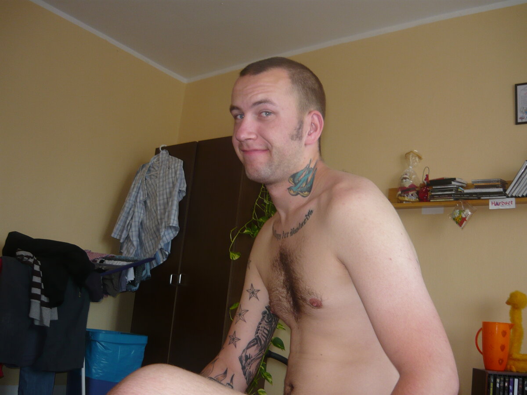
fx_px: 502
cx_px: 264
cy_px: 198
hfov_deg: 55.4
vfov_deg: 42.9
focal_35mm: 33
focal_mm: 5.5
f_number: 2.8
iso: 100
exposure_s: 1/30
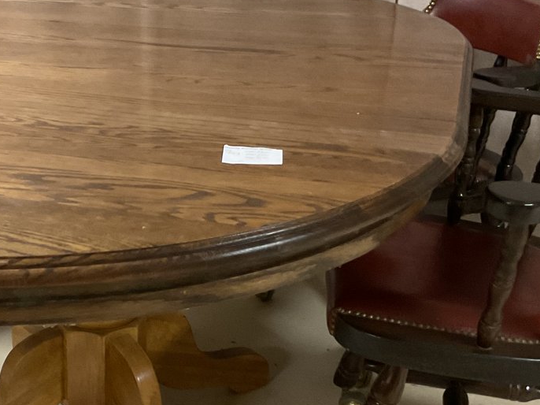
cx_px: 133
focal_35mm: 64
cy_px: 250
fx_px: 998
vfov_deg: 22.9
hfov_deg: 29.8
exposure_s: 1/40
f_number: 1.8
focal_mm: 3
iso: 250
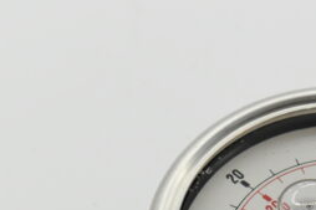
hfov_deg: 10.4
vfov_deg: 7.0
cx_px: 350
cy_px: 237
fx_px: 1712
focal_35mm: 195
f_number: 8
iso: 1600
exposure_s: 1/1250
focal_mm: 55
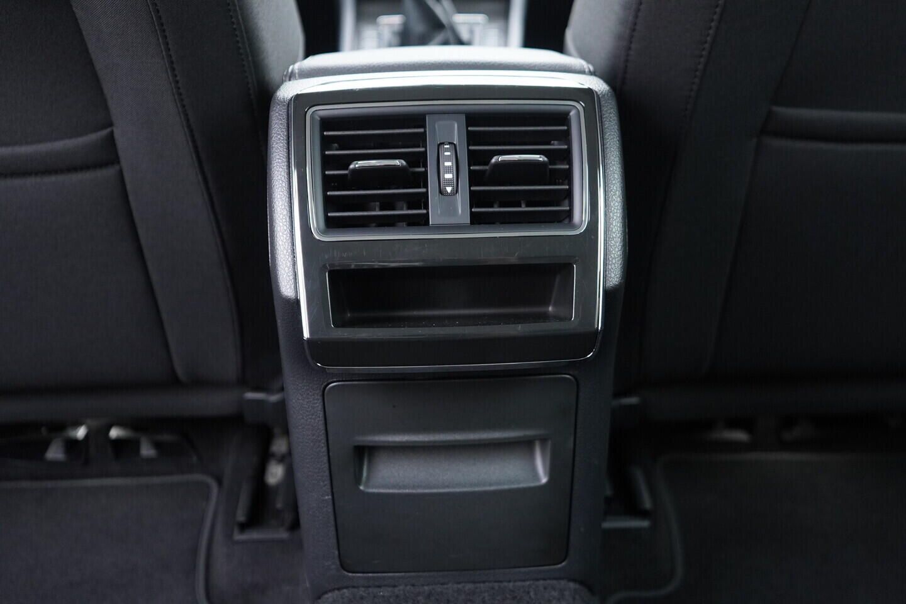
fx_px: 906
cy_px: 302
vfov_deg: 36.9
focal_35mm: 36
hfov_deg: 53.1
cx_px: 453
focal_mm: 24
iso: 1000
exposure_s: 1/40
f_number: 2.8
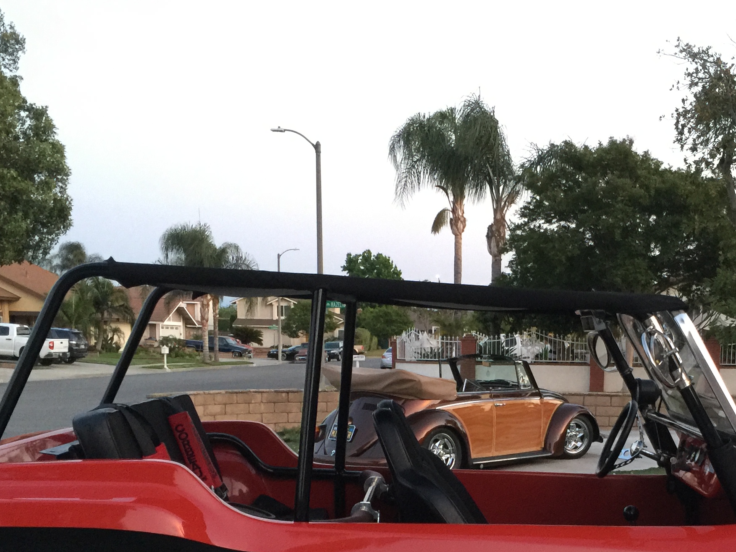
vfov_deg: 26.0
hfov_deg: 35.1
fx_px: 1148
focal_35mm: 54
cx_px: 507
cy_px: 512
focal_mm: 4.15
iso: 100
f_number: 2.2
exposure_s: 1/15
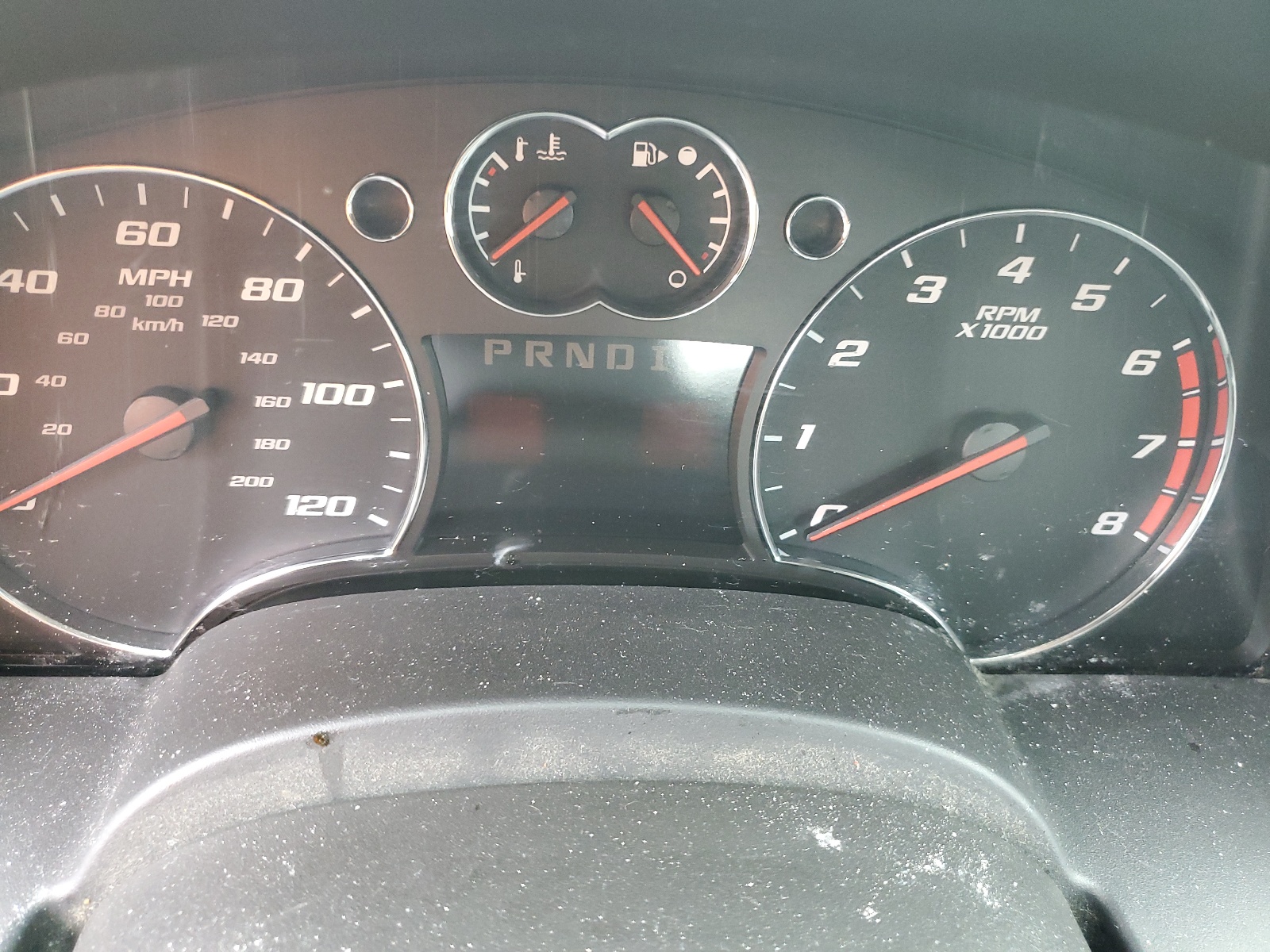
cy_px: 476
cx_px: 635
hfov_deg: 67.3
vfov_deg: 53.1
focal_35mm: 26
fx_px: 954
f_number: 1.5
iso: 267
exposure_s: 1/60.2
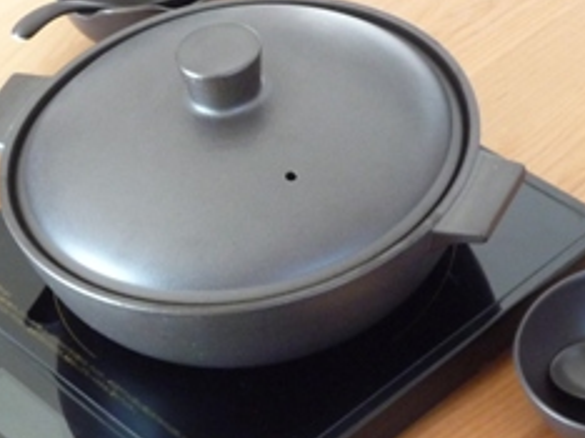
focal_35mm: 138
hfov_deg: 14.3
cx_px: 210
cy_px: 273
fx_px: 2330
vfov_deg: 10.7
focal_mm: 10.4
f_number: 4.7
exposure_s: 1/25
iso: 400
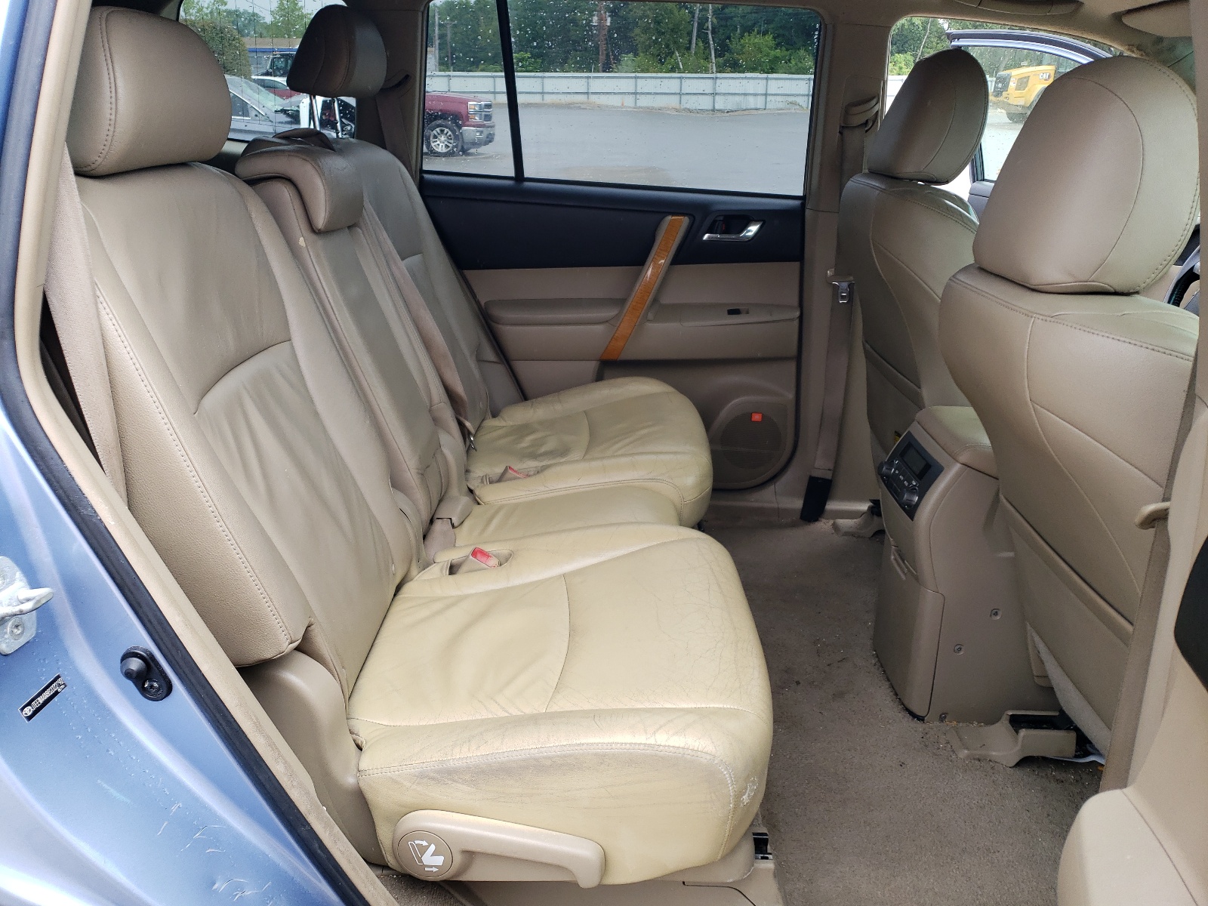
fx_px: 907
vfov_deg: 53.1
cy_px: 453
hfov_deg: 67.3
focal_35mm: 26
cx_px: 604
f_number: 1.5
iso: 50
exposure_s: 1/526
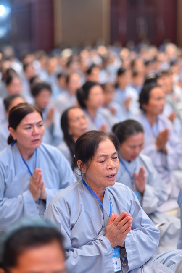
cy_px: 136
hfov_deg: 16.1
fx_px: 645
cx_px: 91
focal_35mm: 85
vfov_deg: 23.9
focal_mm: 85
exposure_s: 1/80
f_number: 2.2
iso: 400
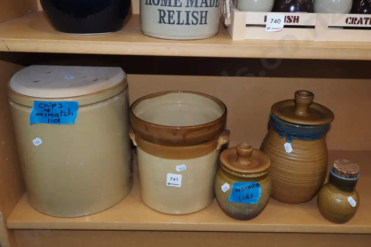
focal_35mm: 33
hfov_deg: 57.2
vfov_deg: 40.0
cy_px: 124
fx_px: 340
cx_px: 183
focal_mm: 15
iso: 1600
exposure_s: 1/160
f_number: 5.6
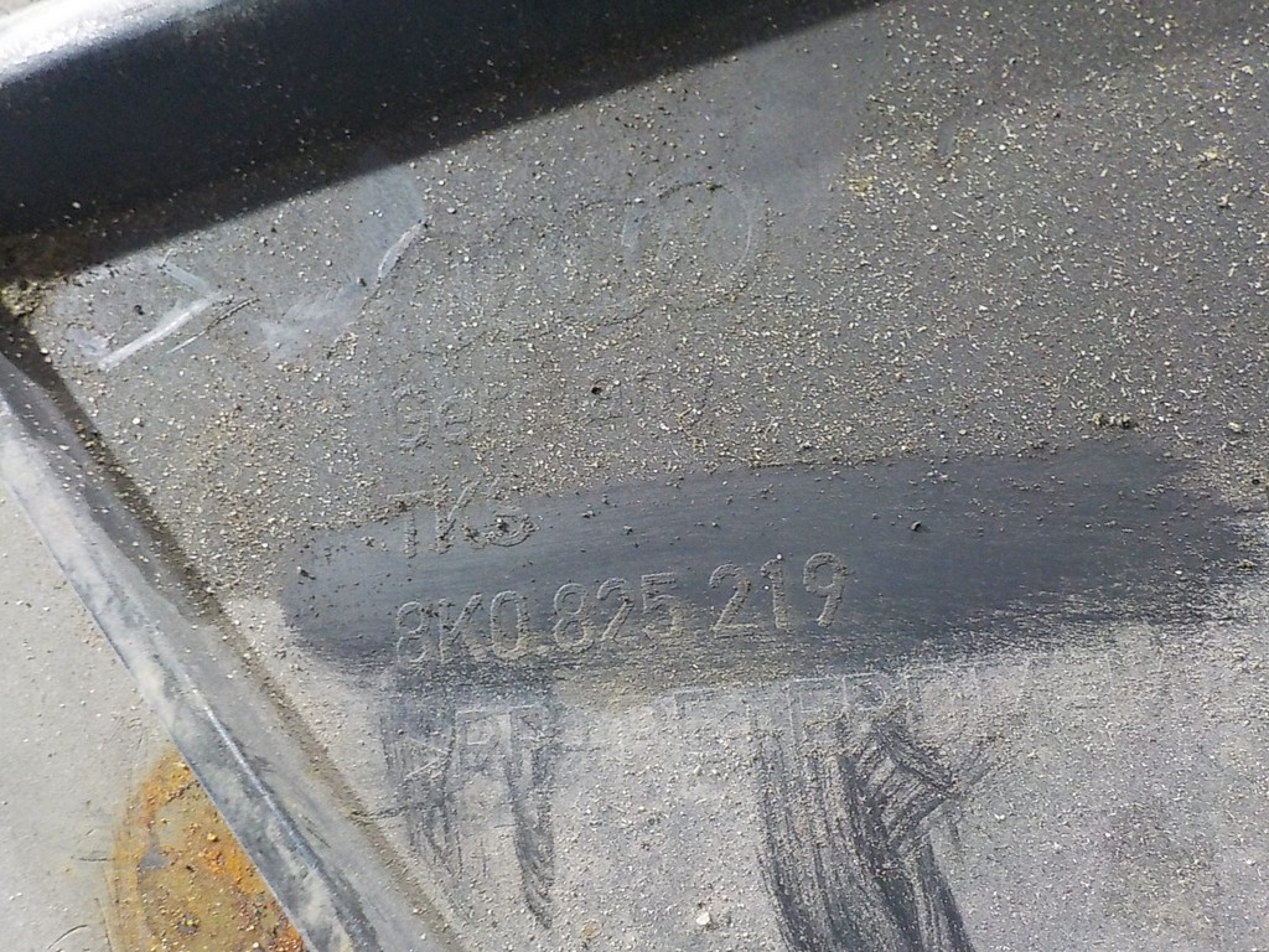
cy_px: 476
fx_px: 1100
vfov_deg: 46.8
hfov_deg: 60.0
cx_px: 634
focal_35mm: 30
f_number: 3.3
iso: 400
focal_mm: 4.1
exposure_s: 1/10
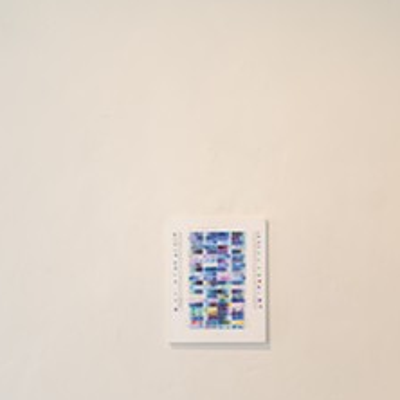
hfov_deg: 30.0
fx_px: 745
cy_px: 422
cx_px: 214
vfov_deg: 27.8
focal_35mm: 57
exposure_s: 1/10
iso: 200
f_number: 4
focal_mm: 31
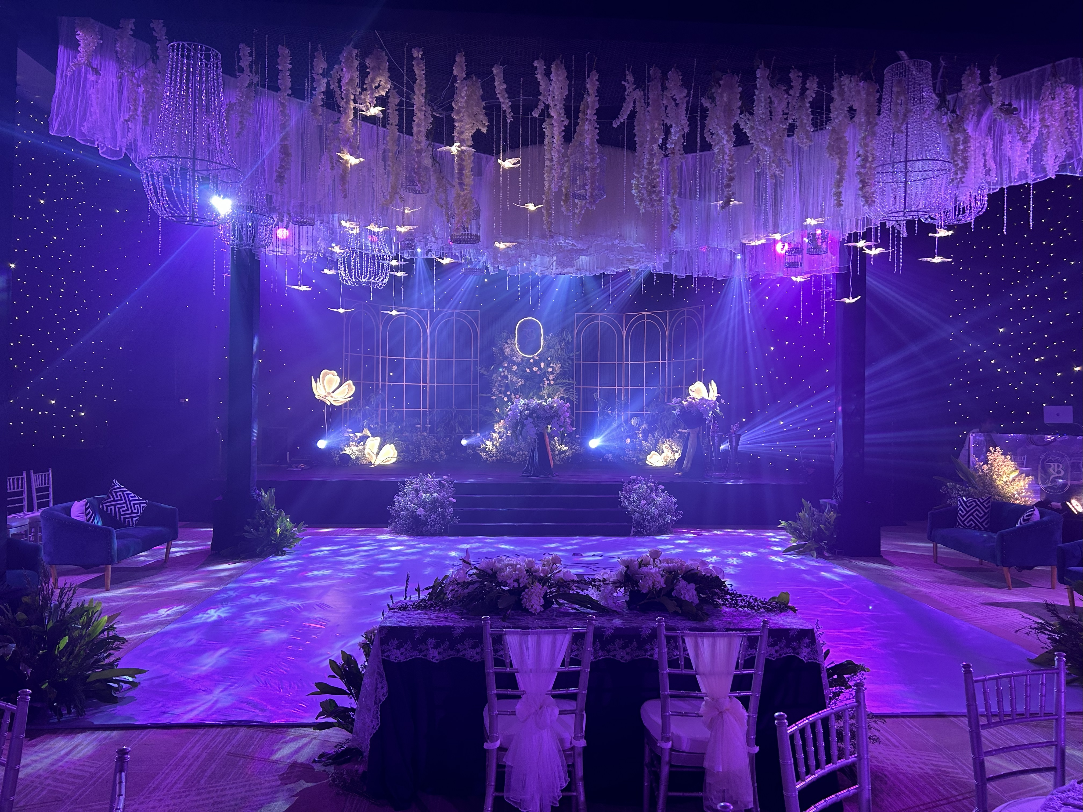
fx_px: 813
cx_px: 542
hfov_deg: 67.3
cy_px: 406
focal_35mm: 26
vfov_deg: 53.1
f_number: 1.5
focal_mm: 5.7
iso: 80
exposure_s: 1/63
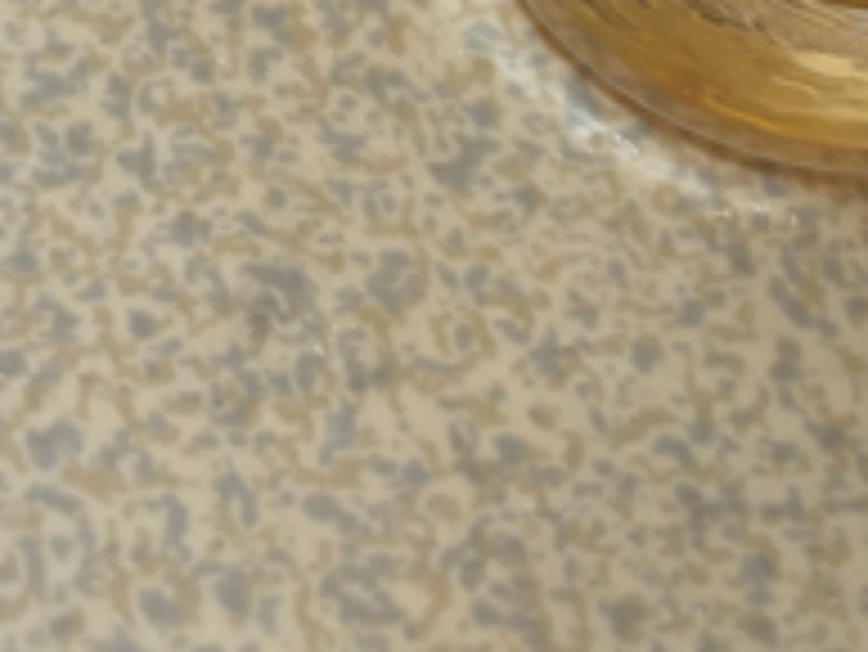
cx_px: -243
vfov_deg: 9.8
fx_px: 3463
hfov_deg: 13.8
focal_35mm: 138
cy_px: -773
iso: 100
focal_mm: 5.96
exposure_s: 1/100
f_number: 1.6
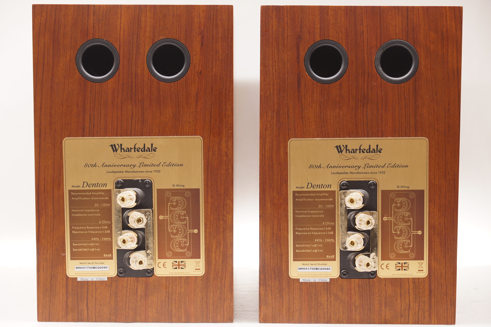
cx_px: 246
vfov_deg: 20.1
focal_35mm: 68
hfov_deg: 29.9
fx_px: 920
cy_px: 164
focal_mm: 45
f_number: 4
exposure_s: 1/60
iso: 200
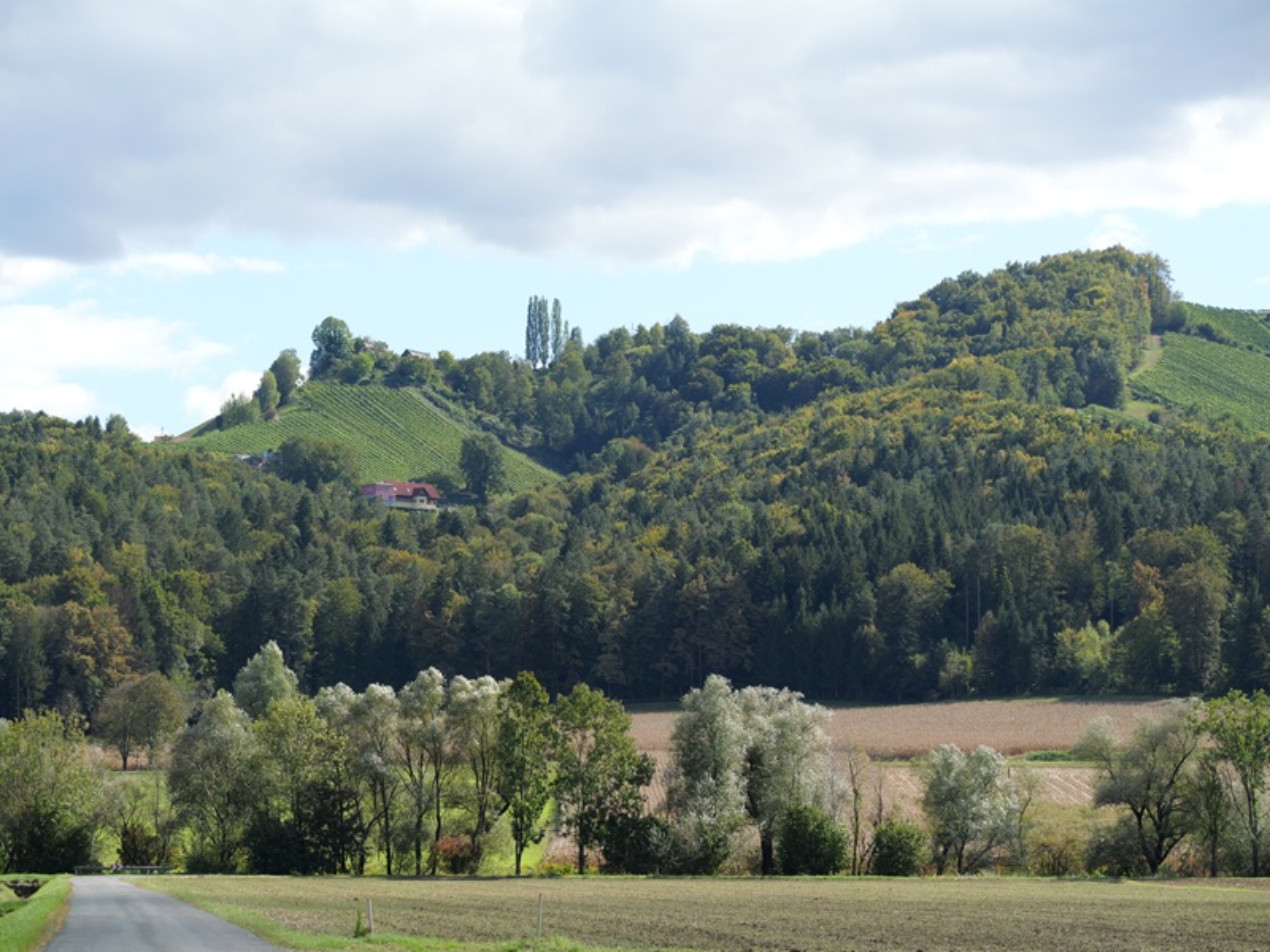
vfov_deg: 12.3
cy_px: 476
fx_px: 4403
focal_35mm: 120
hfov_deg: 16.4
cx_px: 635
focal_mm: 60
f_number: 5
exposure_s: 1/320
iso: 100
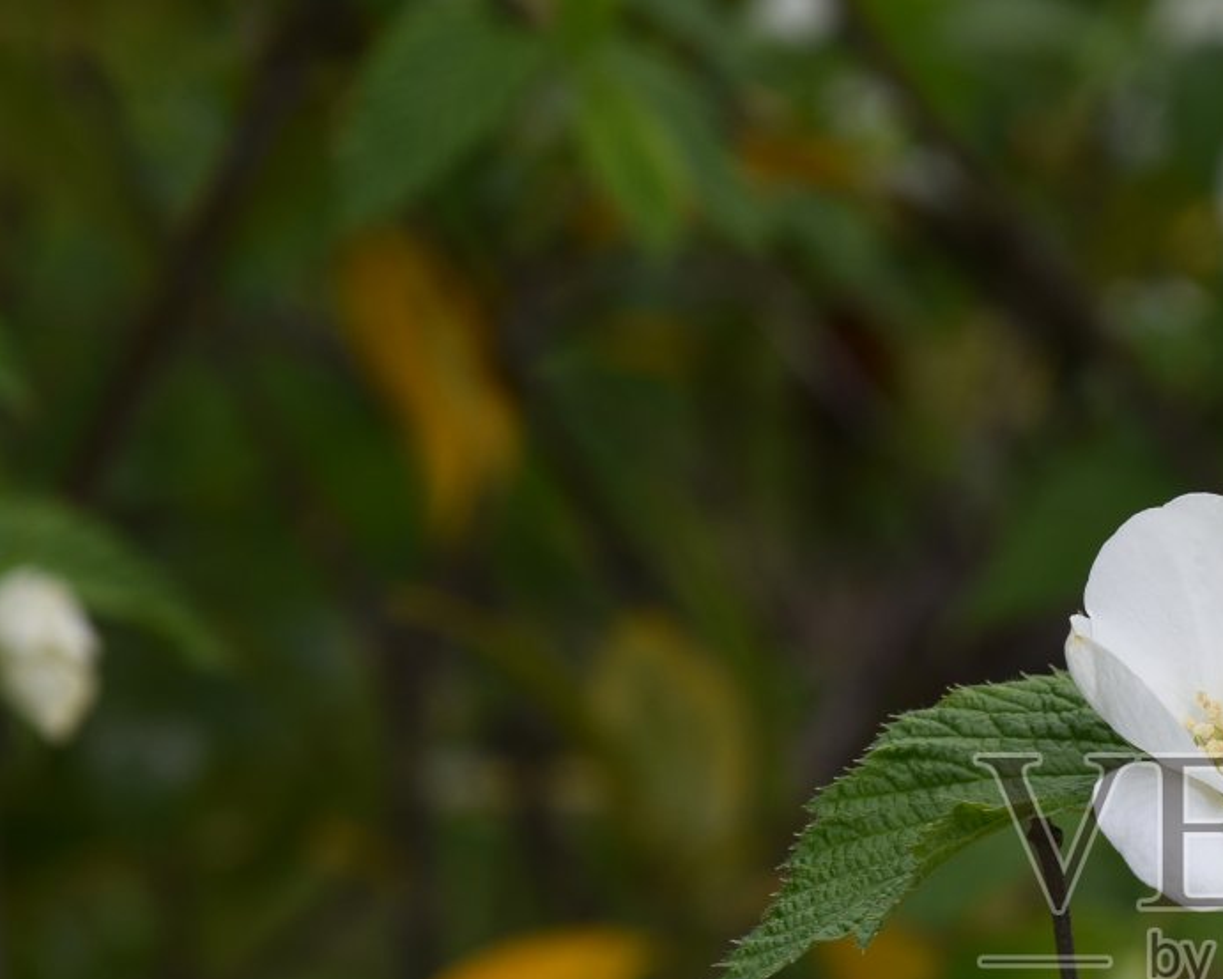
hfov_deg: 8.0
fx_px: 8652
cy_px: 875
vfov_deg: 6.5
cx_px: 1273
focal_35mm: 239
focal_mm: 110
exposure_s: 1/400
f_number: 9
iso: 400
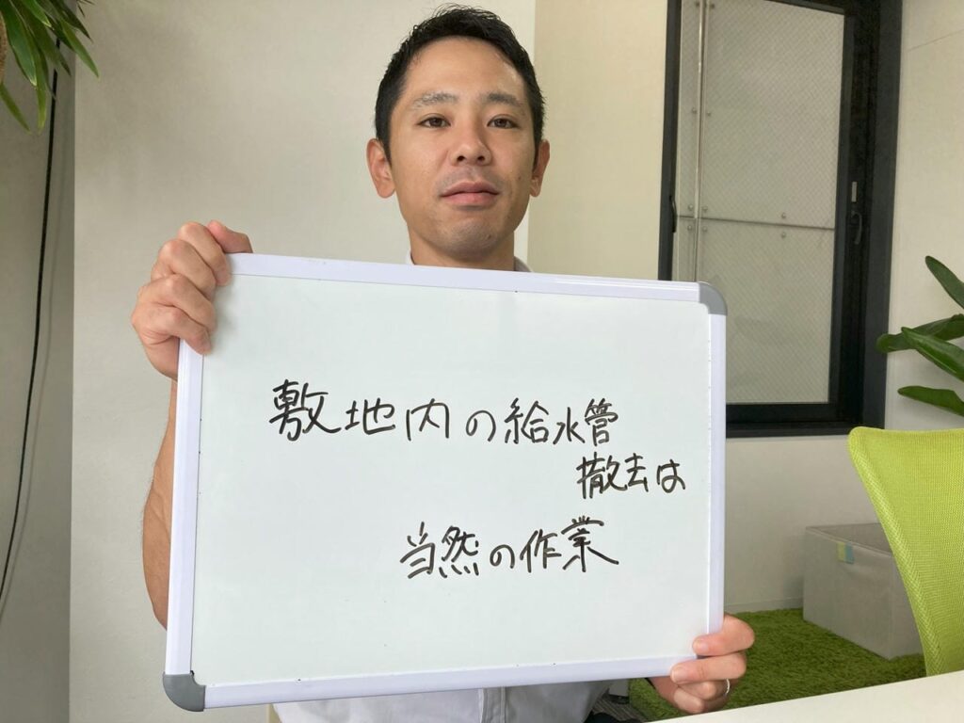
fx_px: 780
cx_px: 482
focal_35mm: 28
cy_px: 362
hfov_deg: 63.4
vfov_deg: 49.7
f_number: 1.8
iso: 20
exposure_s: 1/129
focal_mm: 3.99
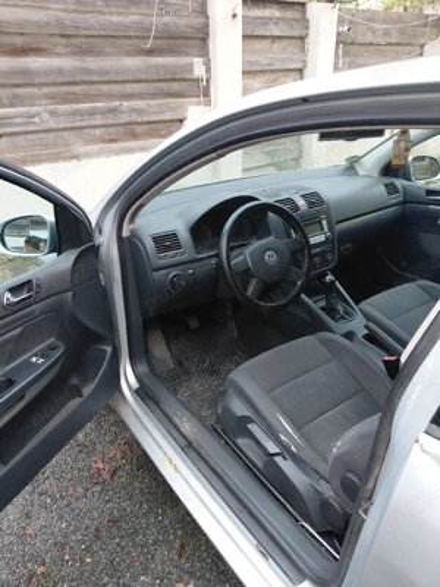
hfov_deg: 54.9
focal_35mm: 25
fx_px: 424
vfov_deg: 69.4
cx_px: 220
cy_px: 294
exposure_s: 1/100
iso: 100
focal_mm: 4.69
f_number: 1.8
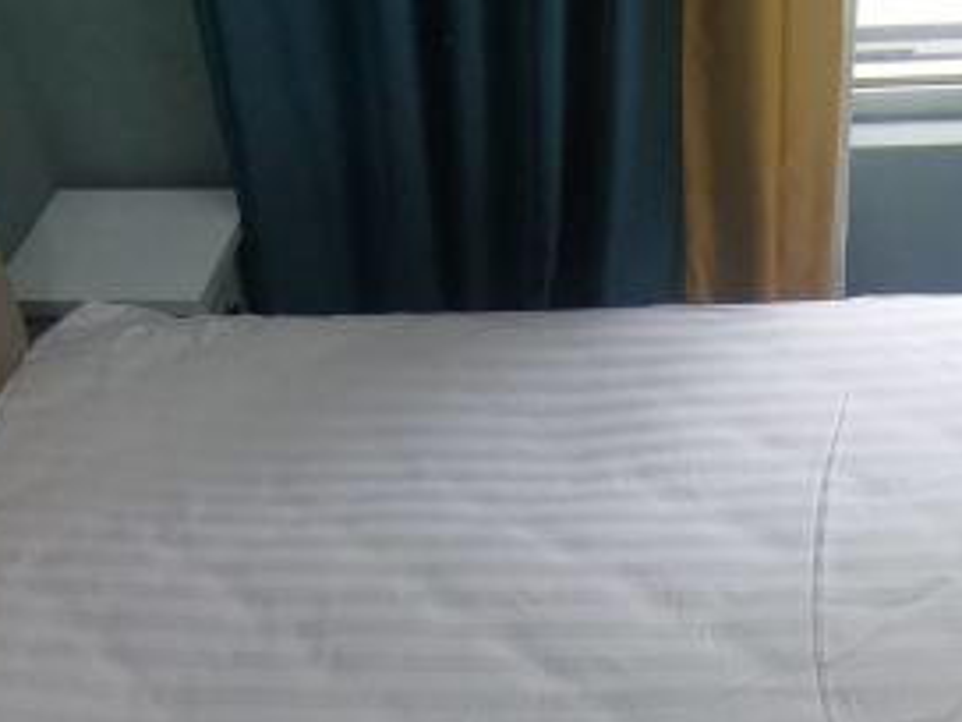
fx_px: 1390
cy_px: 888
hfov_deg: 38.0
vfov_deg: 25.8
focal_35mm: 50
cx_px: 573
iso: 80
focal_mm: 2.26
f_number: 2.2
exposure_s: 1/60
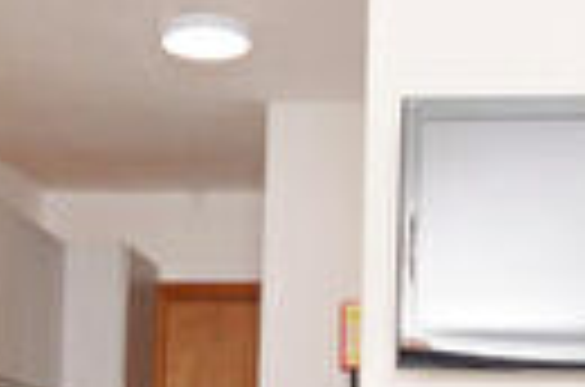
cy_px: 457
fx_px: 1313
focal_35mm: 81
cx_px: 351
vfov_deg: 16.1
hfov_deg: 25.1
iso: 400
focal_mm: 10
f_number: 3.5
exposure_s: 1/200
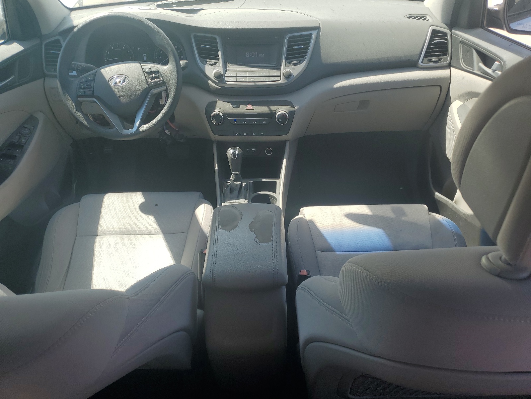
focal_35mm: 26
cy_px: 200
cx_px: 266
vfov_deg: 53.1
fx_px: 399
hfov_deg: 67.3
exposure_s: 1/769
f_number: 1.5
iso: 50
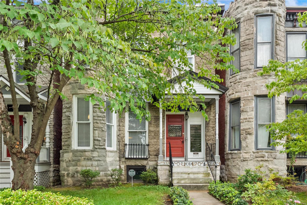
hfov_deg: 65.5
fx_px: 239
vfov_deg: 46.4
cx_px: 154
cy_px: 102
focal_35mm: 28
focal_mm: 14
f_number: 8
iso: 400
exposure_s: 1/125
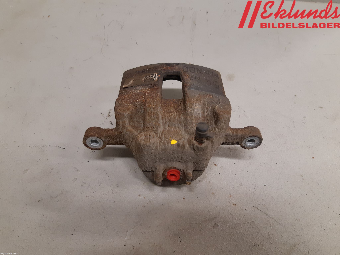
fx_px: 255
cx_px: 170
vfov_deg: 53.1
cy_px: 128
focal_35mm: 26
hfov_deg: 67.3
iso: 160
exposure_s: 1/50
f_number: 1.7
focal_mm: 3.93
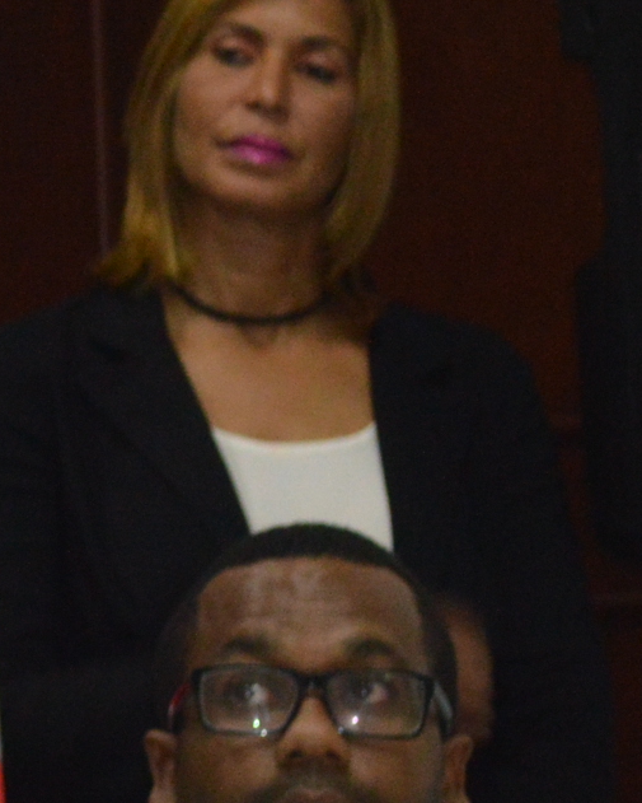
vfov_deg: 6.0
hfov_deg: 4.7
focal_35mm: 322
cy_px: -62
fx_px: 7646
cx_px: -825
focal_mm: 48
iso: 1250
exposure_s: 1/60
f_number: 5.3
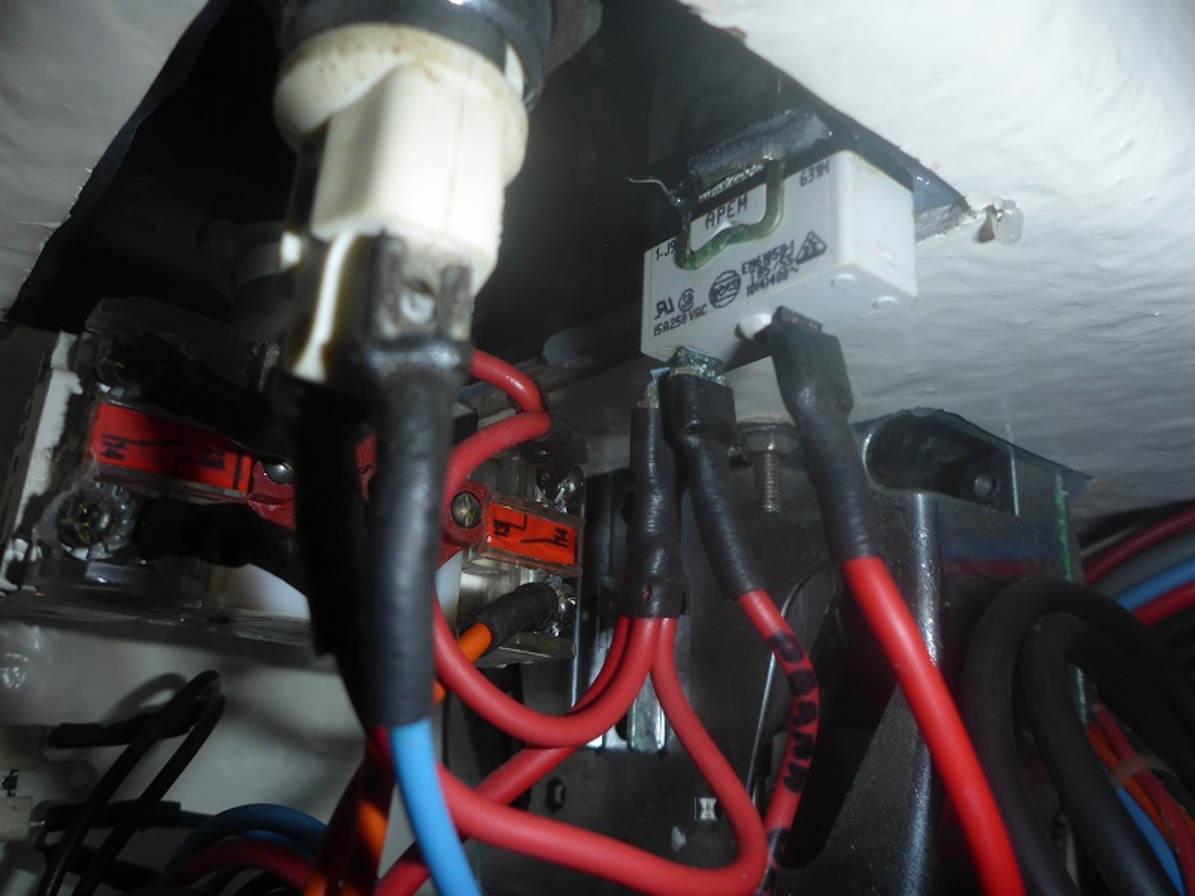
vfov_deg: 49.7
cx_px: 598
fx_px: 967
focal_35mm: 28
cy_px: 448
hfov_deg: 63.4
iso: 100
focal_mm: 4.9
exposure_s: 1/60
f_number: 3.3
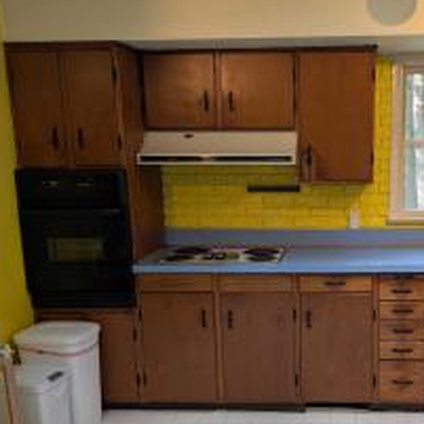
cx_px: 327
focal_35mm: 42
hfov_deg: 38.8
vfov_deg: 39.7
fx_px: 582
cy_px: 272
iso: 21
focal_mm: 6.9
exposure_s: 1/70.6
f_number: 1.68
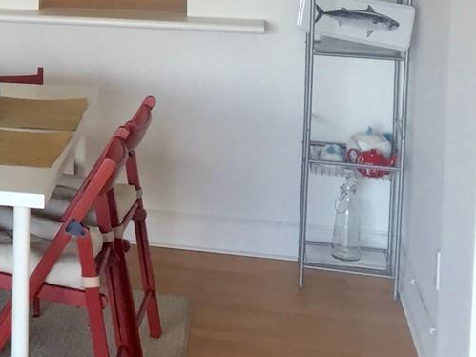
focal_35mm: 93
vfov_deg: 15.4
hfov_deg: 19.2
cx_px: -169
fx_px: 1279
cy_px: -51
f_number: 2.2
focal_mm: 4.15
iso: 32
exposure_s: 1/40
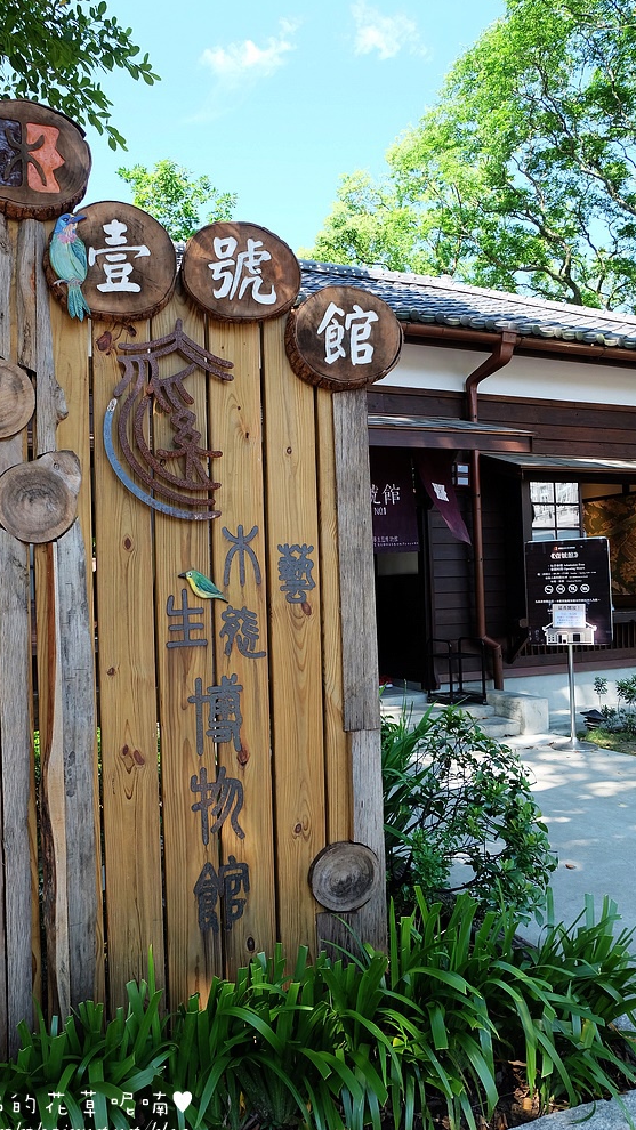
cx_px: 267
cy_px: 571
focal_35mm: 26
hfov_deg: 44.2
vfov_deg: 71.9
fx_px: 779
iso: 400
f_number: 4.5
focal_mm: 16
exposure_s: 1/250
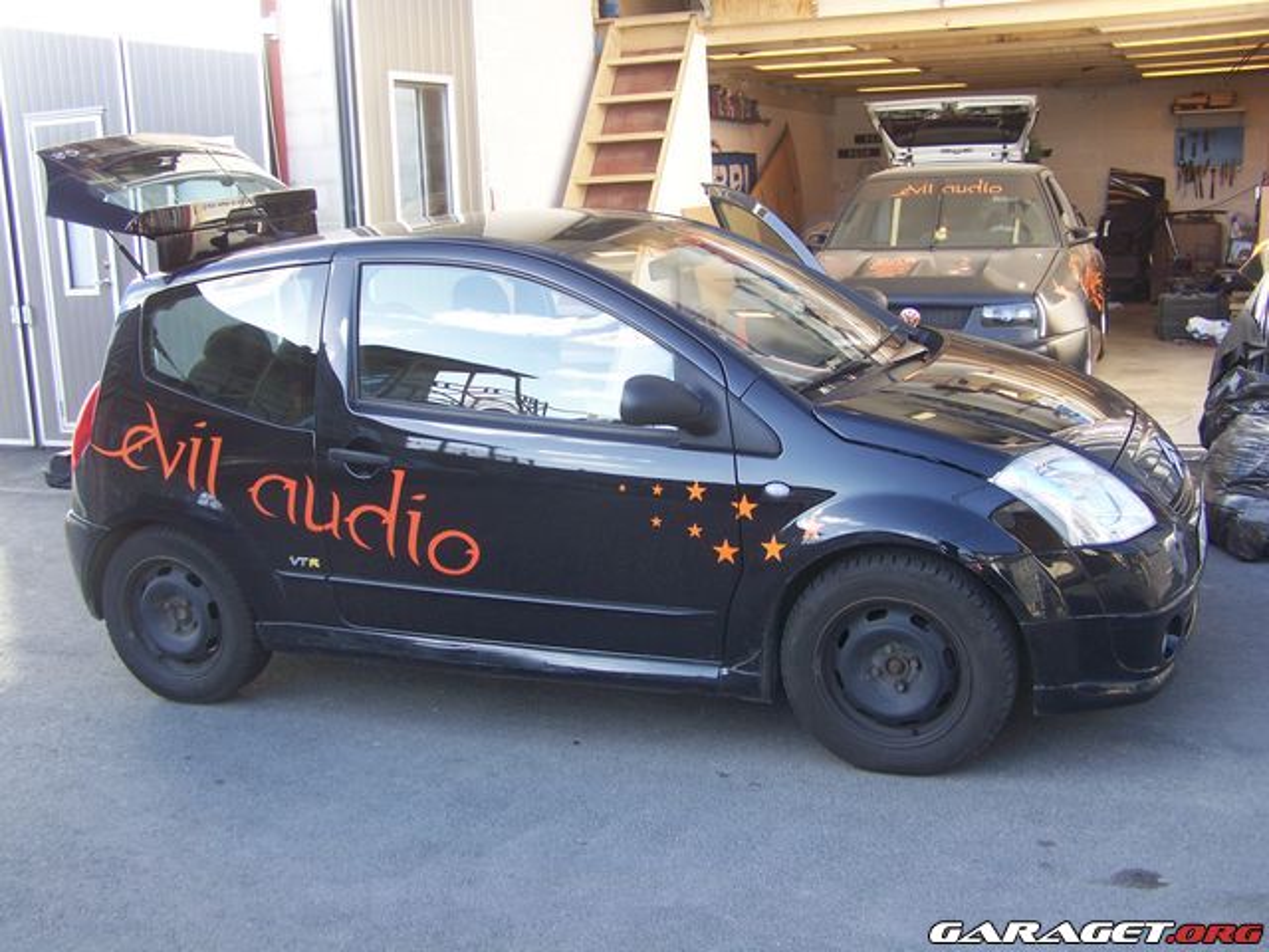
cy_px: 476
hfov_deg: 49.0
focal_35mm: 38
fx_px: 1393
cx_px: 634
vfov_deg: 37.7
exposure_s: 1/80
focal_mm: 6.3
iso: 64
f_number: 2.8
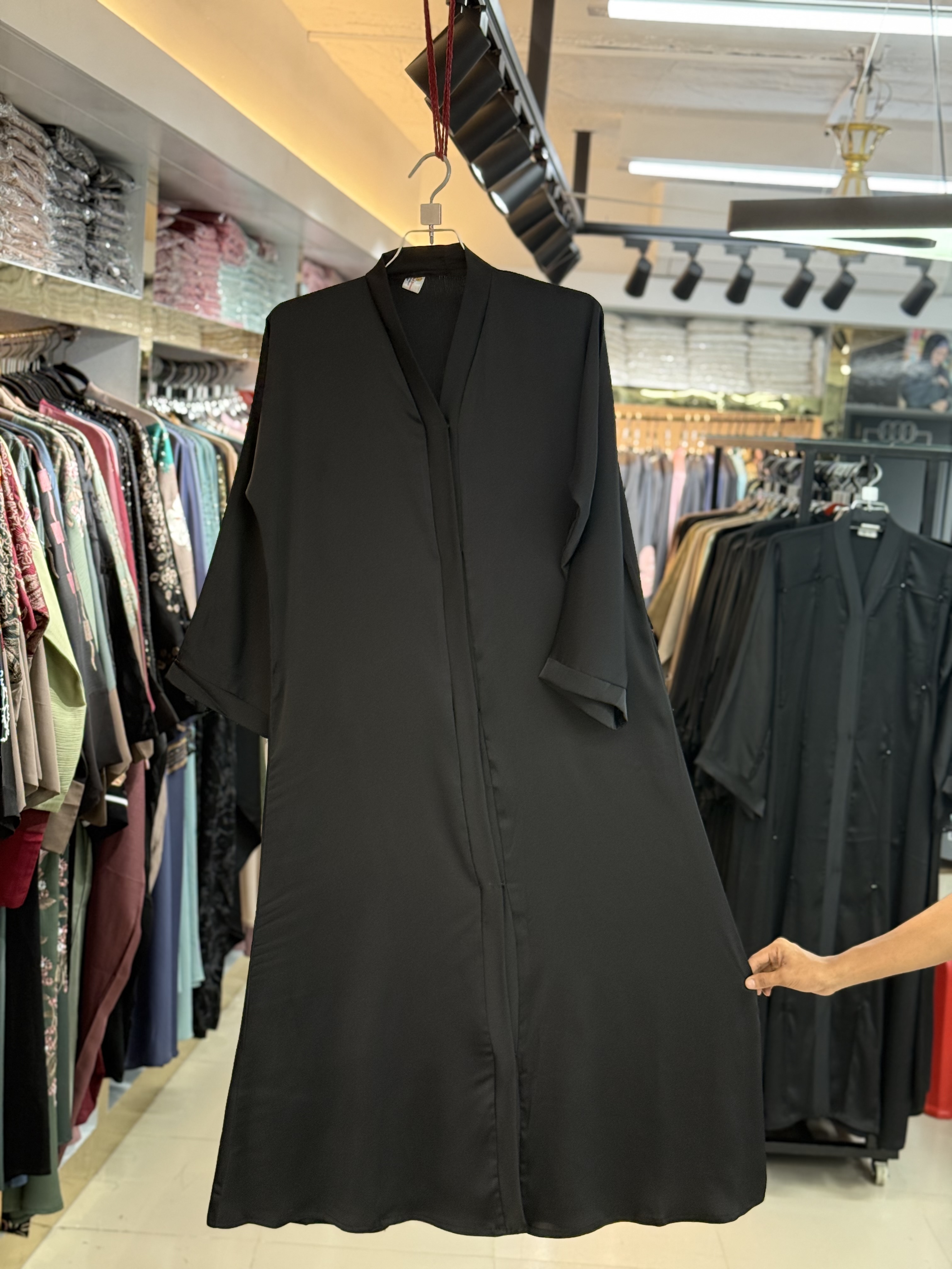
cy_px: 634
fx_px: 1760
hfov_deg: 30.3
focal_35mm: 48
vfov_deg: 39.7
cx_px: 476
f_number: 1.78
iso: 125
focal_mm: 6.76
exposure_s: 1/100
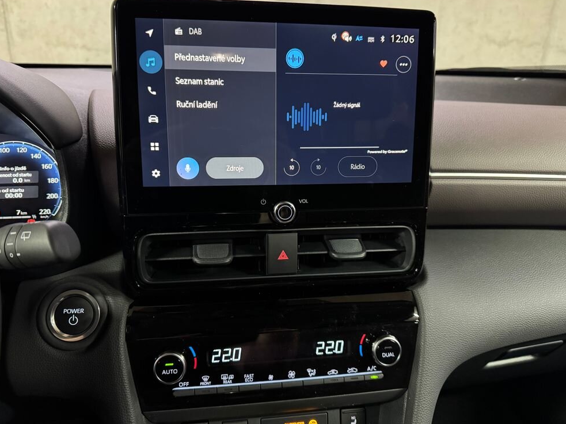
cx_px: 273
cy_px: 204
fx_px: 409
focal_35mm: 25
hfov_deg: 69.4
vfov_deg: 54.9
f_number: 1.78
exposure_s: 1/33
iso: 1000
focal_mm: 6.76
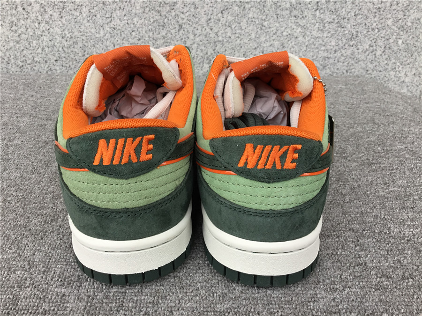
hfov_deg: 58.4
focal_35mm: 31
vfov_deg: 45.4
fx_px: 378
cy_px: 158
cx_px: 211
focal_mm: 3.3
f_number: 2.4
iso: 25
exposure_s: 1/50
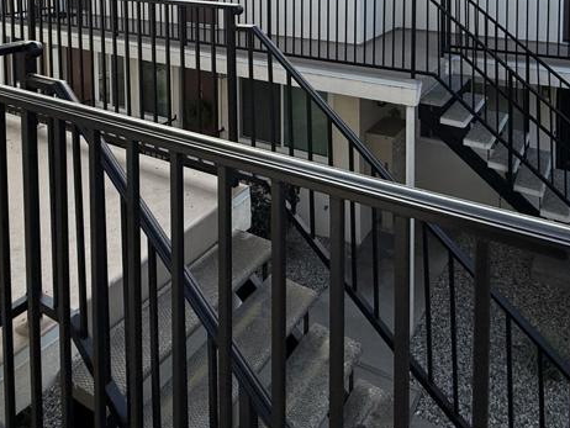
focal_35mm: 31
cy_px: -38
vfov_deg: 38.1
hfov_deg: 58.1
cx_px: 322
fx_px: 511
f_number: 2.2
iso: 64
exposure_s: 1/1189
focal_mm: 2.22
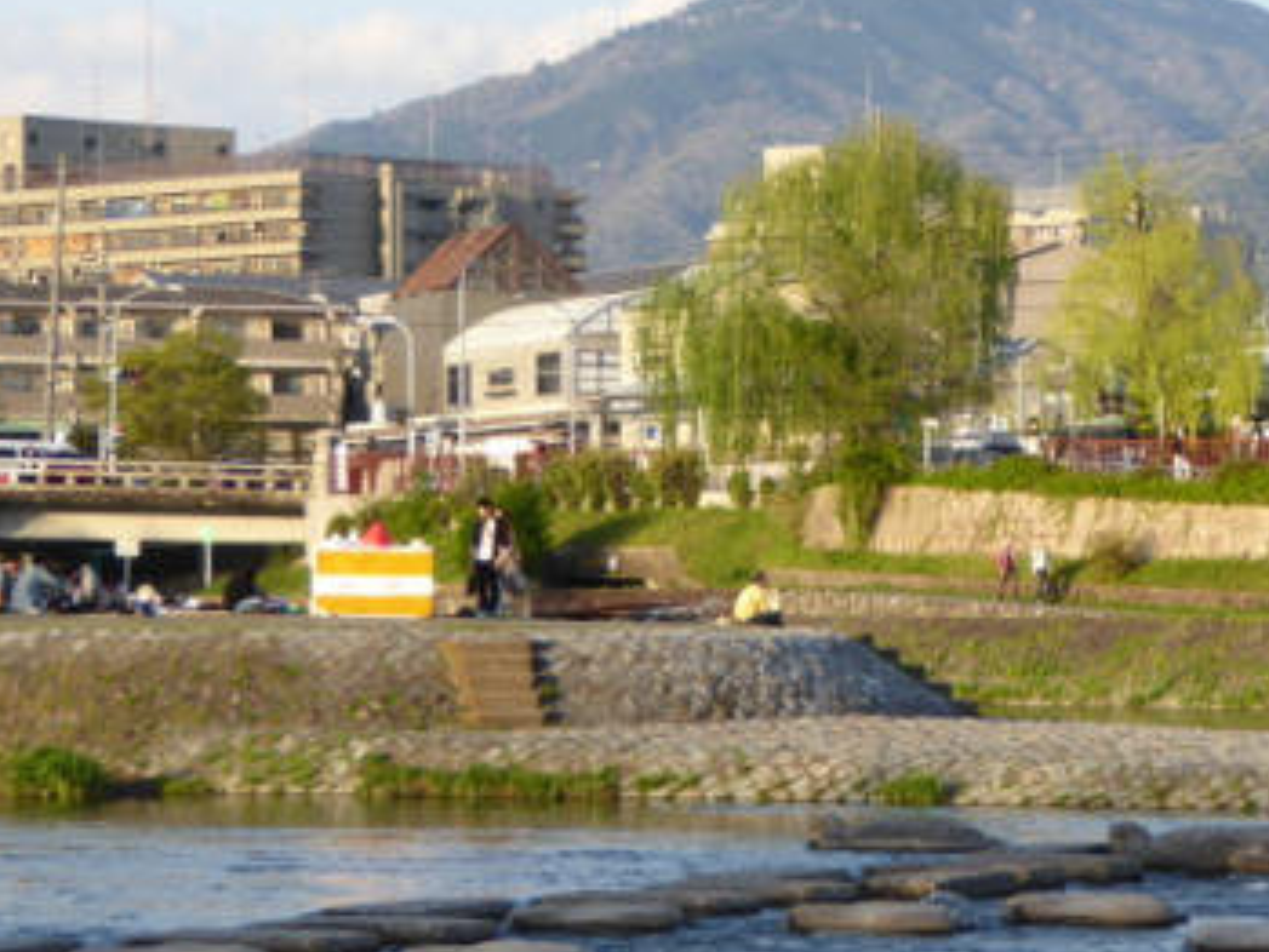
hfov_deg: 12.3
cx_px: 909
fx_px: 5868
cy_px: 407
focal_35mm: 160
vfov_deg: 9.3
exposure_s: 1/125
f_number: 4.9
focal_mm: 16.1
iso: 80
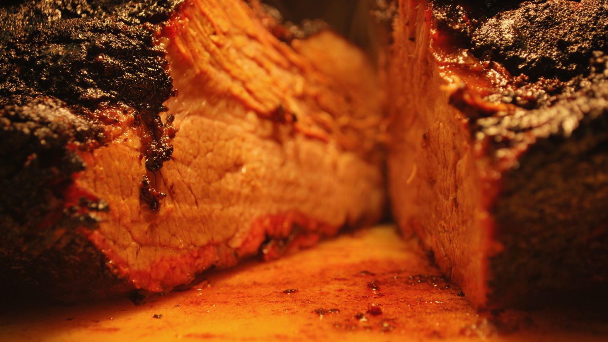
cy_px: 196
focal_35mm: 64
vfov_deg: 18.8
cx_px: 308
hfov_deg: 32.8
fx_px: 1032
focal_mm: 40
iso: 100
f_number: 5.3
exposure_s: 1/80
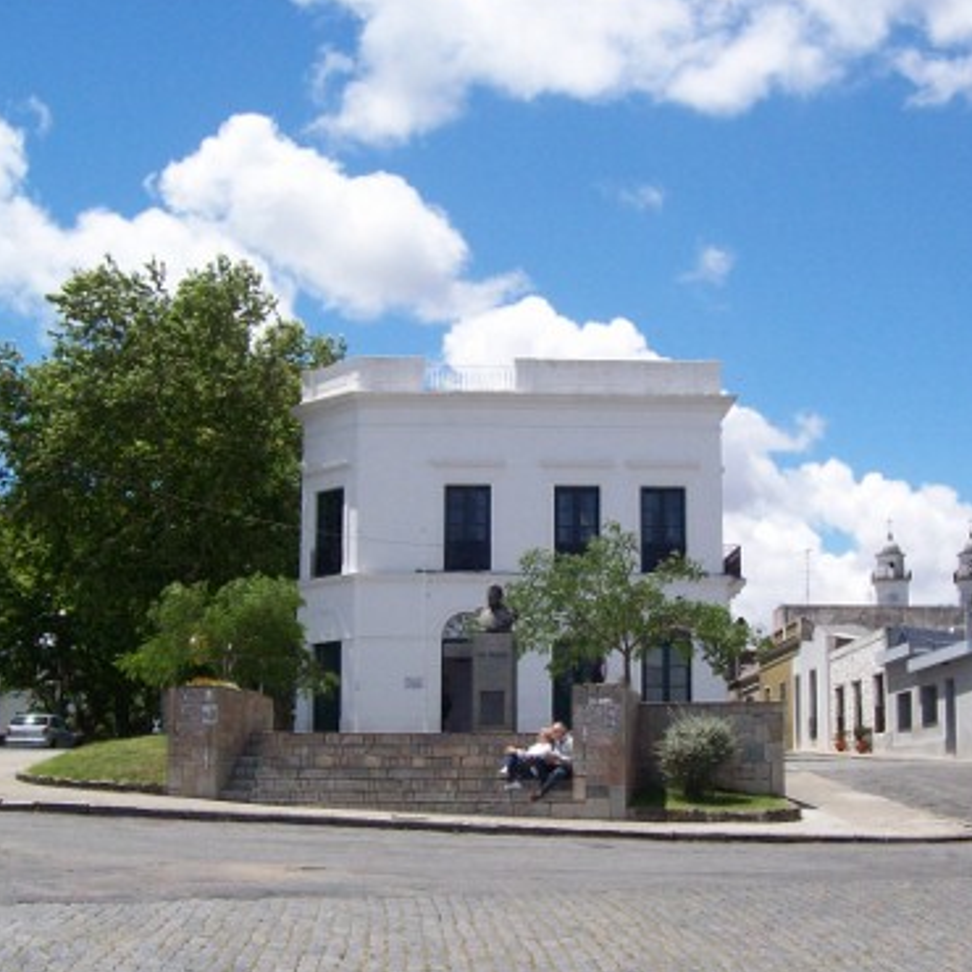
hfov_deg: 31.0
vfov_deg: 31.1
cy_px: 523
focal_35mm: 55
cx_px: 578
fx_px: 1747
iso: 80
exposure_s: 1/759
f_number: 4.8
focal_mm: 6
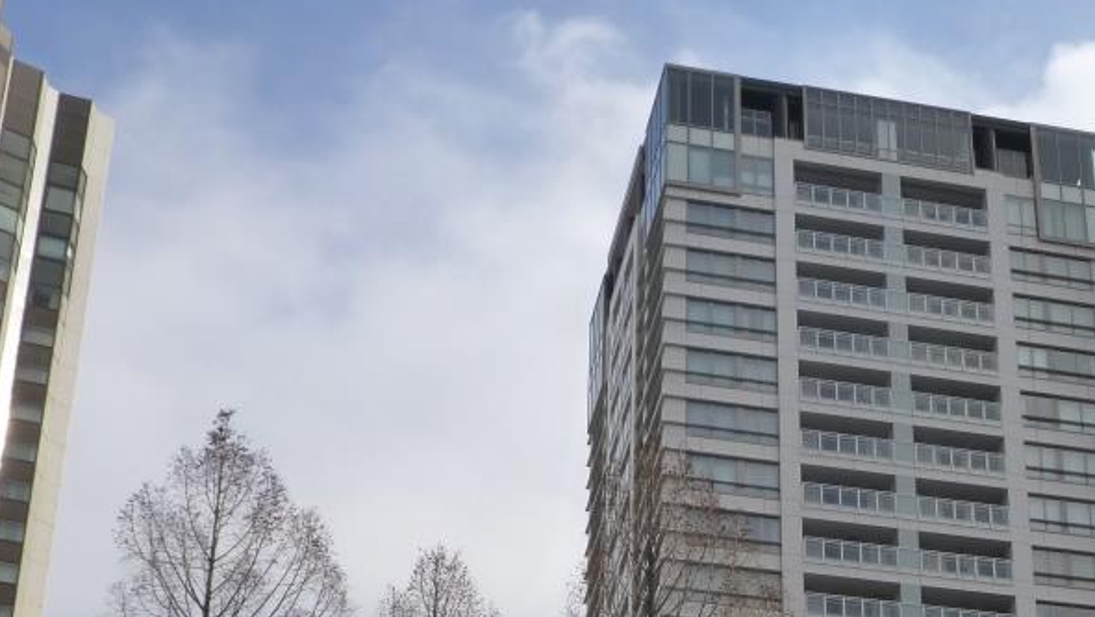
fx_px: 2411
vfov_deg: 14.2
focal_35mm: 83
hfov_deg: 25.2
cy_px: 697
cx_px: 867
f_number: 4.1
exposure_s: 1/1300
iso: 160
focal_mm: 7.9
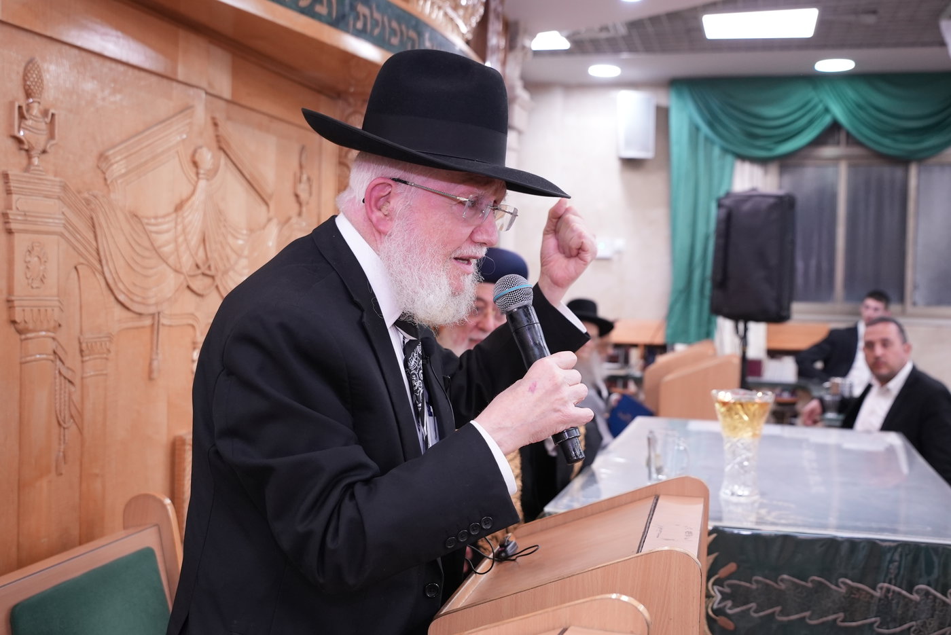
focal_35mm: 40
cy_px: 318
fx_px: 1057
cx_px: 476
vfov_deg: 33.4
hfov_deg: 48.4
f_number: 4
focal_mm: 40
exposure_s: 1/200
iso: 3200
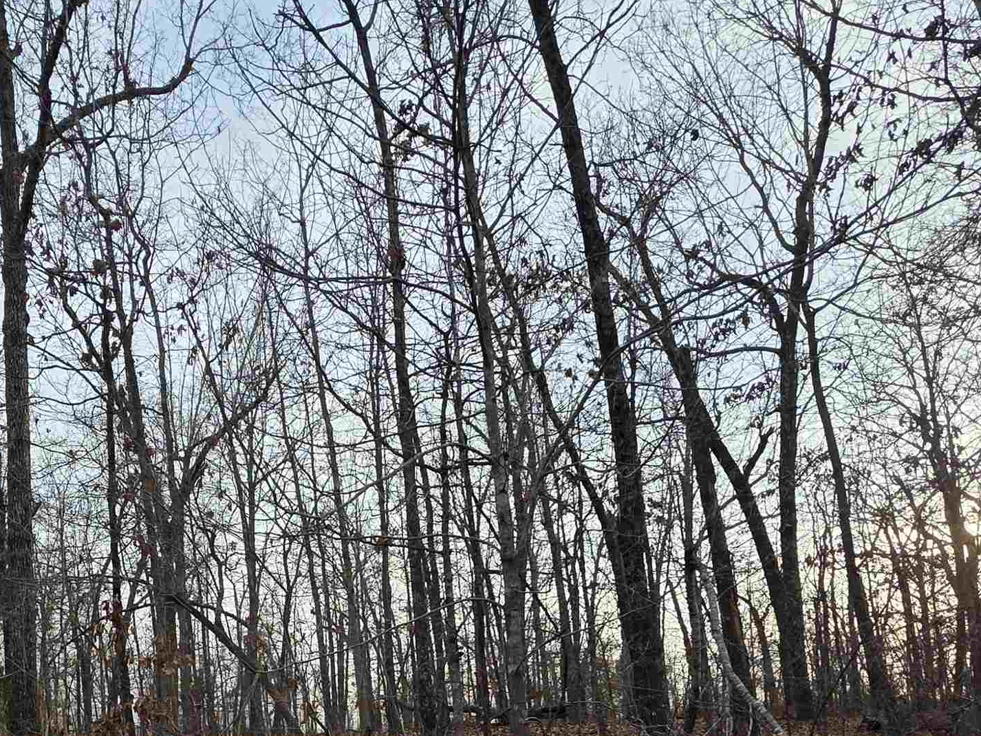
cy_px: 700
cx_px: 277
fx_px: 794
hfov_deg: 60.8
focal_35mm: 28
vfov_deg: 44.0
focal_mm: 2.2
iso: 40
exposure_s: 1/358
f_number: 1.9
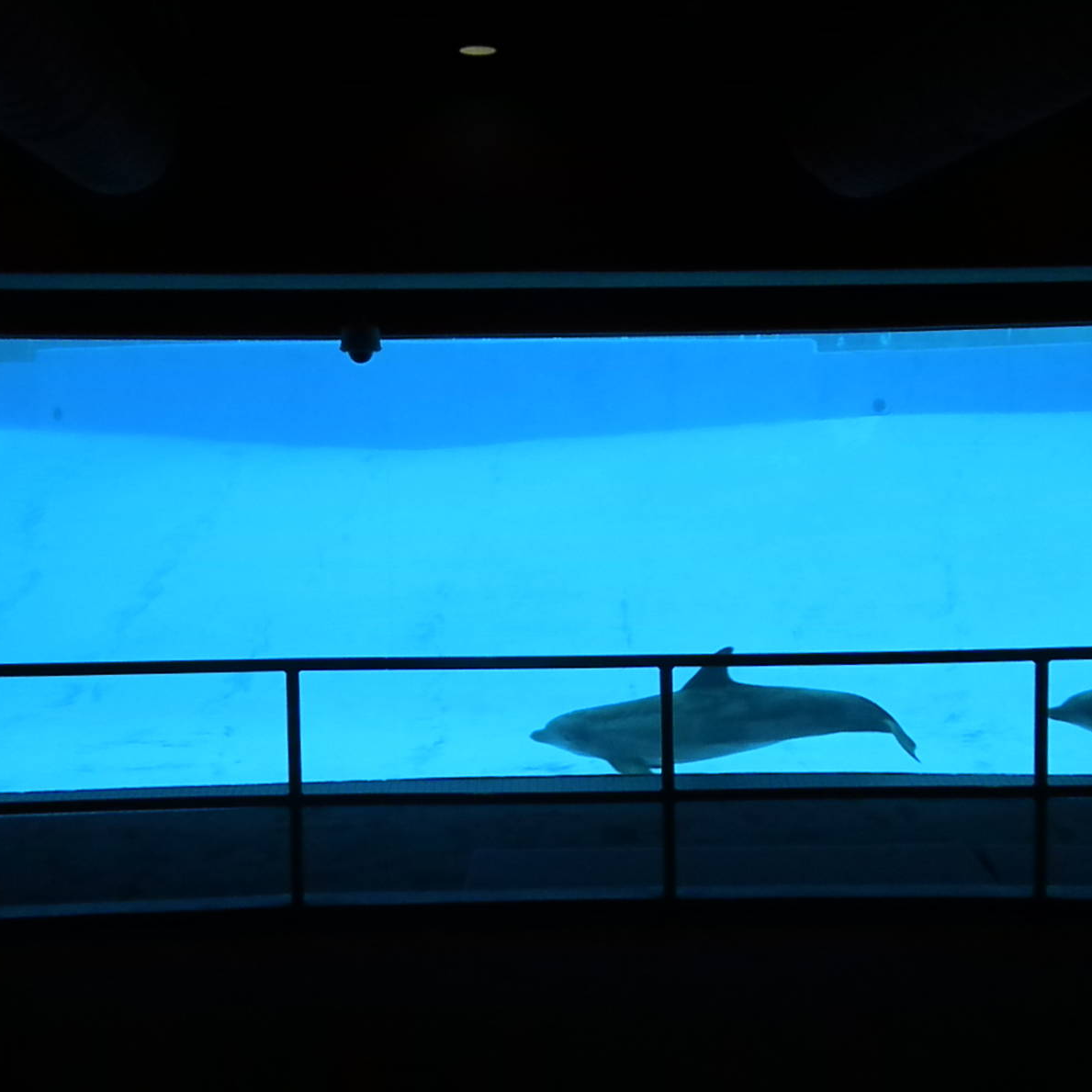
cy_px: 550
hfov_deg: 38.3
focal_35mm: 44
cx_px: 547
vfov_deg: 38.3
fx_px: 1570
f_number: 10
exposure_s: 1/82
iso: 640
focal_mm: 6.6
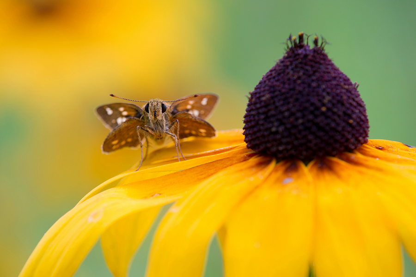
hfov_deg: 11.4
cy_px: 138
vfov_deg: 7.6
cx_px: 208
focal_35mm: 180
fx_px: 2080
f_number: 7.1
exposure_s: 1/100
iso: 200
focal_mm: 180
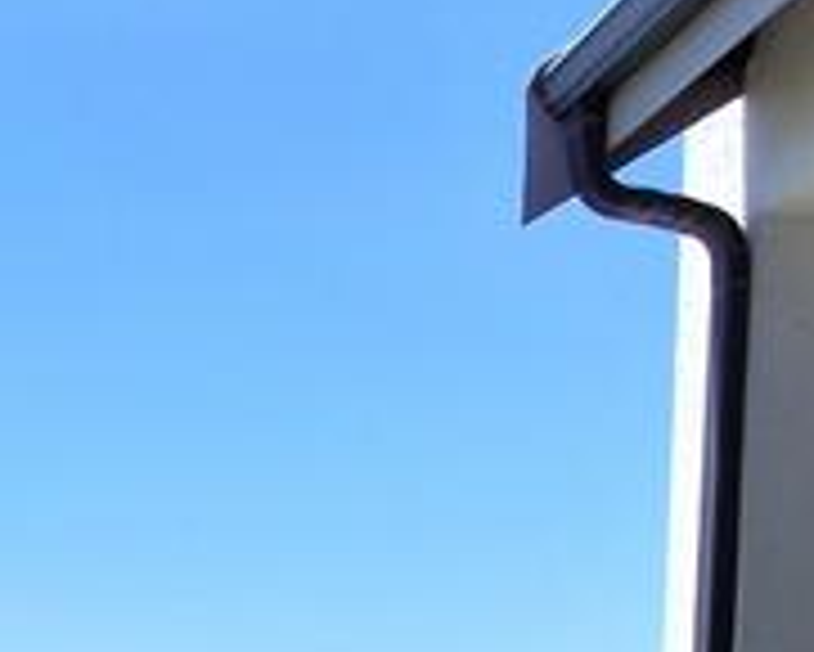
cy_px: 967
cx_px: -297
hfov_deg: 23.6
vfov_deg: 19.5
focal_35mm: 69
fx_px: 1663
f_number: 2.2
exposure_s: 1/1667
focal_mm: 1.64
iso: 40
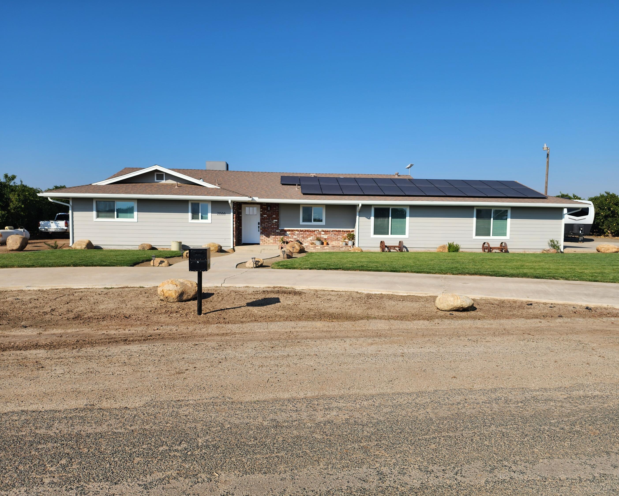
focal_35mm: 24
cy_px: 248
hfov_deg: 70.3
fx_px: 440
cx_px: 313
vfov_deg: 58.8
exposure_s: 1/1272
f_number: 1.8
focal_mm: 6.4
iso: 12
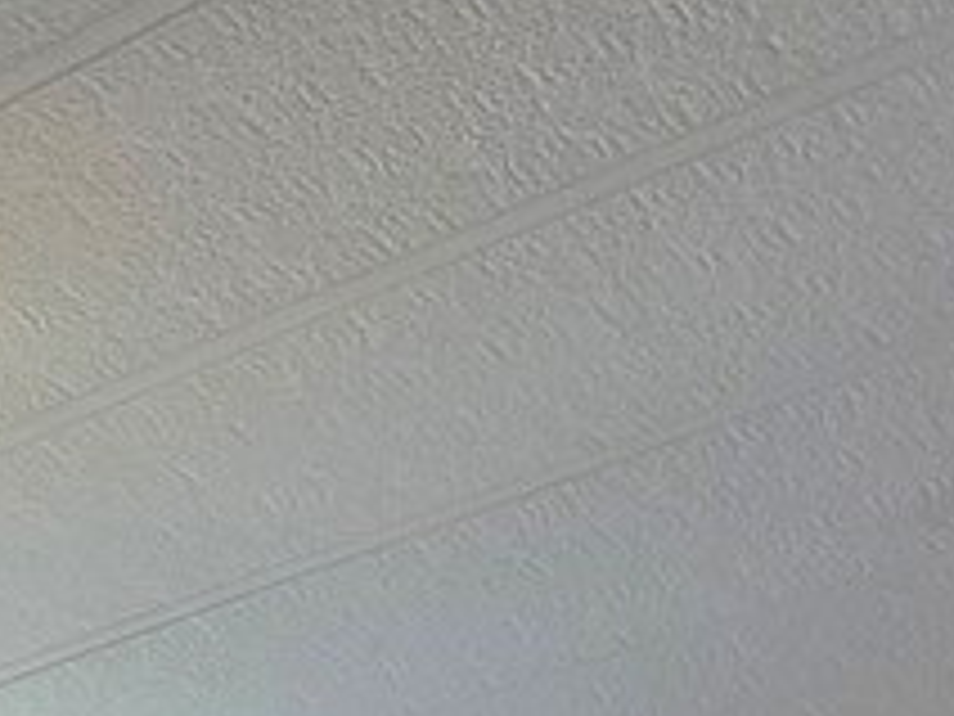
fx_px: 2701
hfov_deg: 16.4
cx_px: -814
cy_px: 1923
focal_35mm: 98
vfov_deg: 11.4
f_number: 1.9
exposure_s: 1/120
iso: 125
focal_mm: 2.2
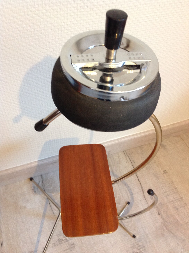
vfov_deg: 52.7
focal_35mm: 35
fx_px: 255
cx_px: 94
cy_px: 126
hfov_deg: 40.6
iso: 200
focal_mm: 4.28
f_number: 2.4
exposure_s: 1/15
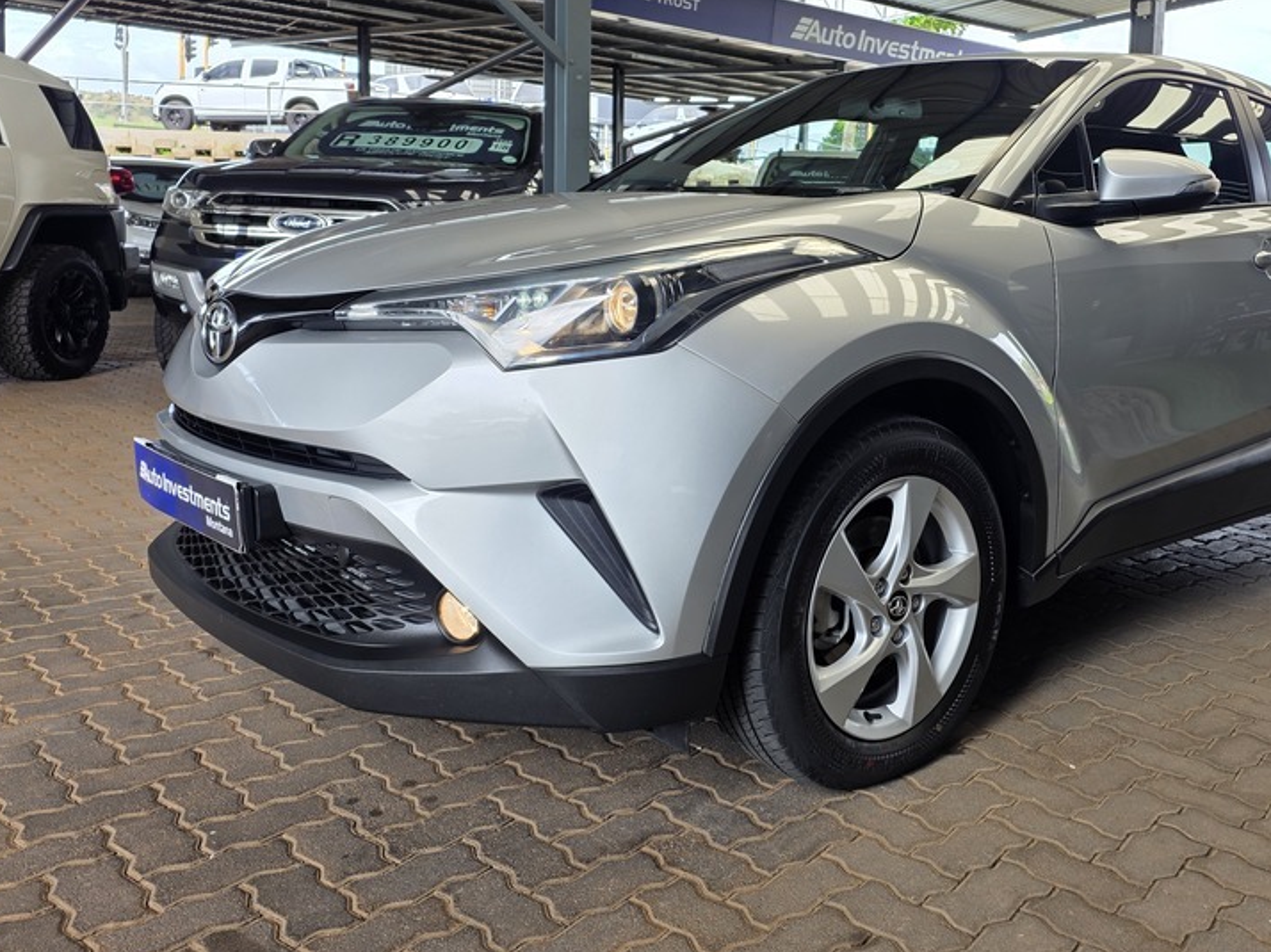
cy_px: 340
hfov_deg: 54.9
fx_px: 1211
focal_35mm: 33
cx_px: 773
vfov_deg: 42.5
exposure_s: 1/137
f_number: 1.7
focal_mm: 6.25
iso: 16
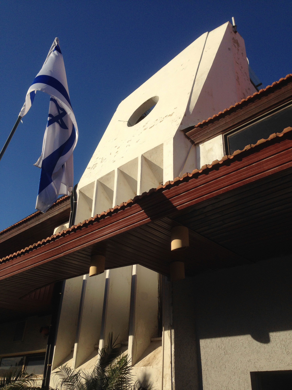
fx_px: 371
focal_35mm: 33
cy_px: 195
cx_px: 146
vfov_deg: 55.4
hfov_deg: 42.9
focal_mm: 4.12
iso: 50
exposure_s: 1/2358
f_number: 2.4
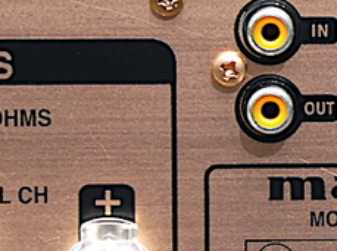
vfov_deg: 2.3
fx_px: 6163
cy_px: 183
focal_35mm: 634
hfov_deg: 3.1
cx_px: 471
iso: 200
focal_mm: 27.1
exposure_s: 1/4
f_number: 5.4
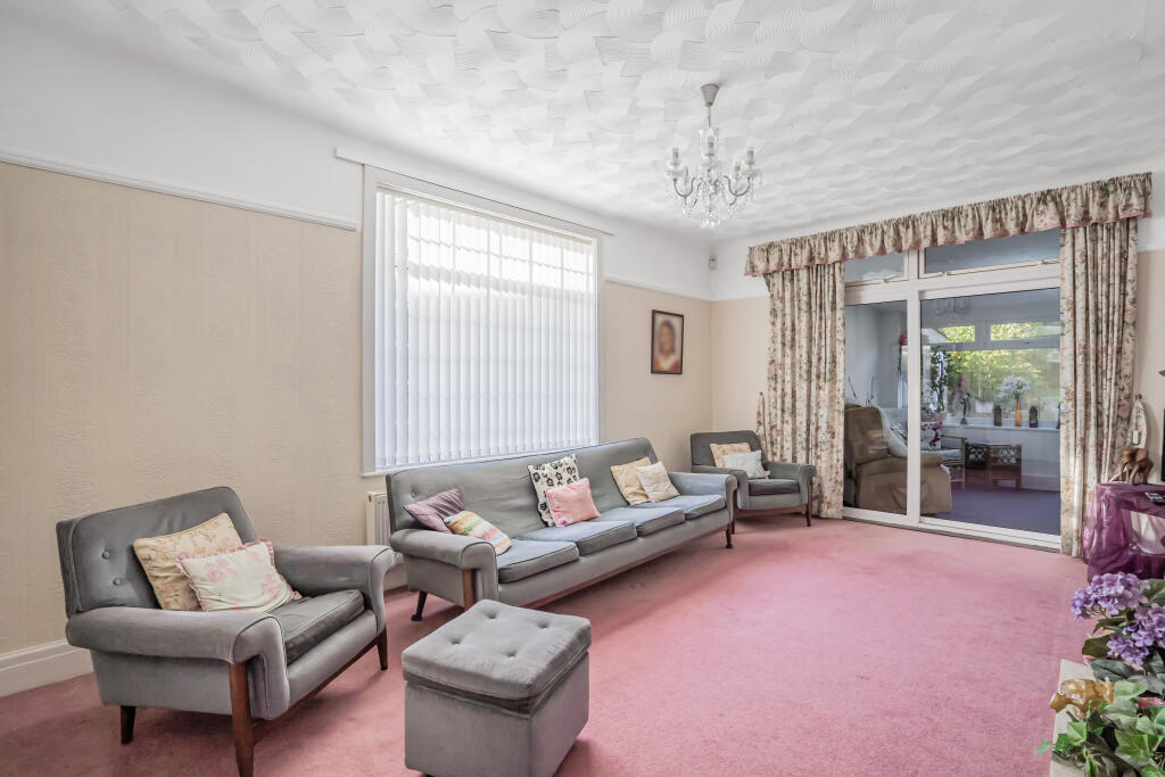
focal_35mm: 16
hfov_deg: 96.7
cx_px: 582
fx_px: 518
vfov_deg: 73.8
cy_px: 388
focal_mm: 16
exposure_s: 1/50
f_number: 9
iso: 160
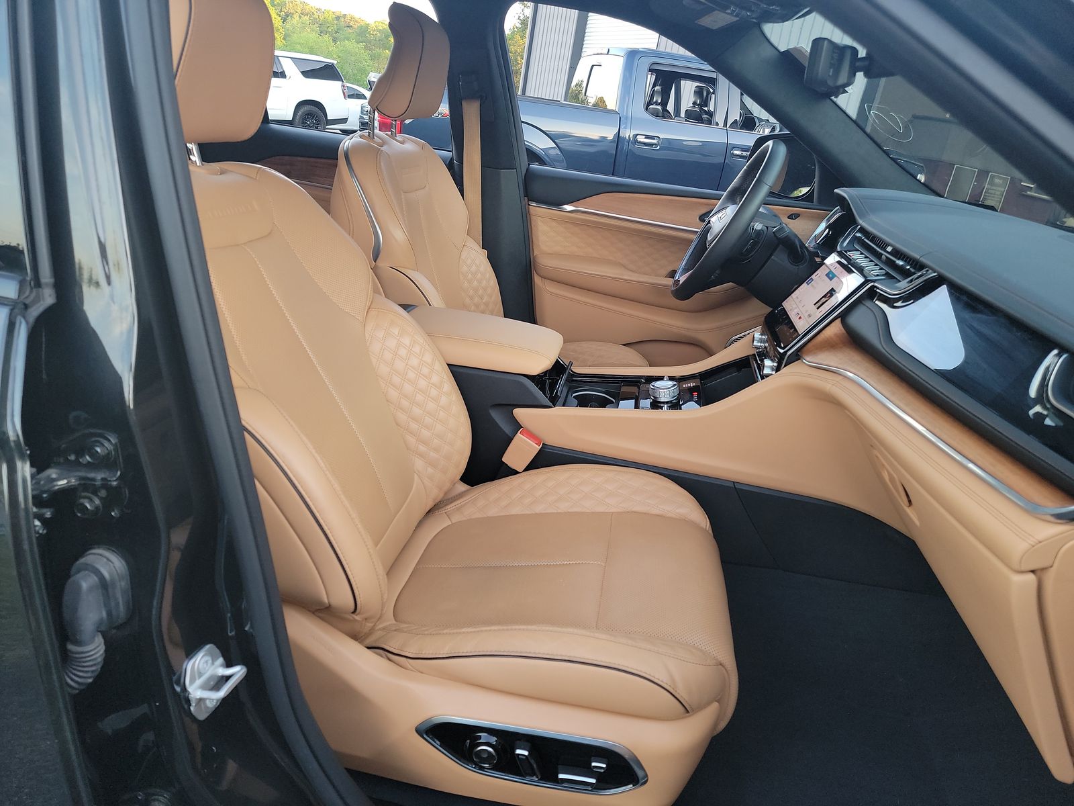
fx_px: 745
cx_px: 537
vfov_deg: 56.8
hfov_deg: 71.6
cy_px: 403
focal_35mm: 24
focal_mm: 6.7
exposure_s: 1/59
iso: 214
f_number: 1.8
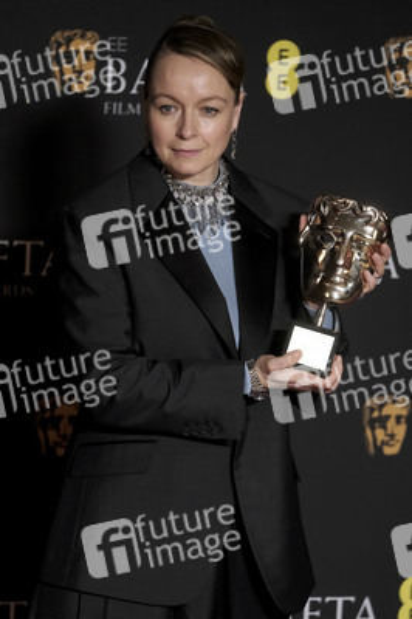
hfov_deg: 6.5
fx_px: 3611
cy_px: 310
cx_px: 206
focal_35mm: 210
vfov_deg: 9.8
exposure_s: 1/320
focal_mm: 140
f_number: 3.2
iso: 1600
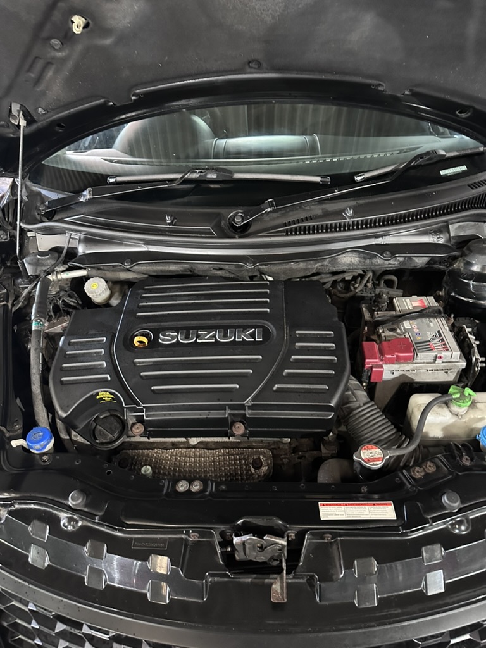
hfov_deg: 56.8
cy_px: 324
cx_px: 243
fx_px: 449
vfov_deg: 71.6
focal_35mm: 24
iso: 800
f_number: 1.78
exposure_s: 1/25
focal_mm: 6.86
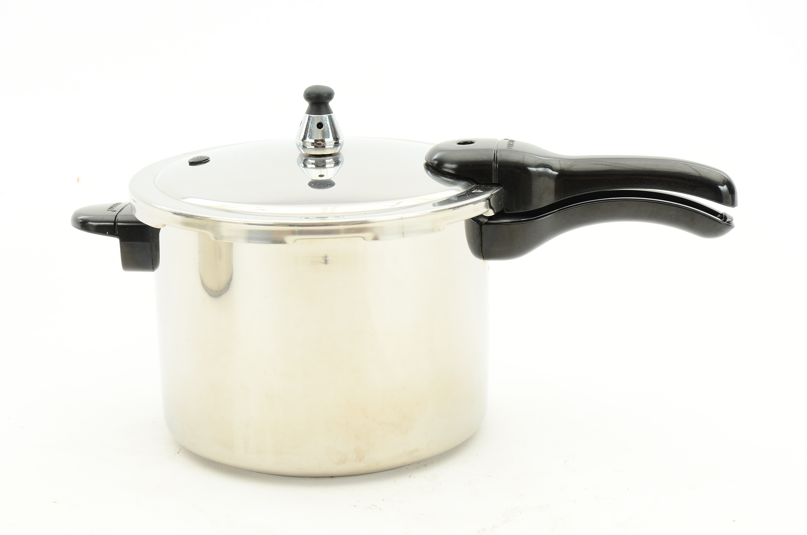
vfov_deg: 17.4
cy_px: 268
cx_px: 404
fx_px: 1745
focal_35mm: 78
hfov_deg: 26.0
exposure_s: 1/60
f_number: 11
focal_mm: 52
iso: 320
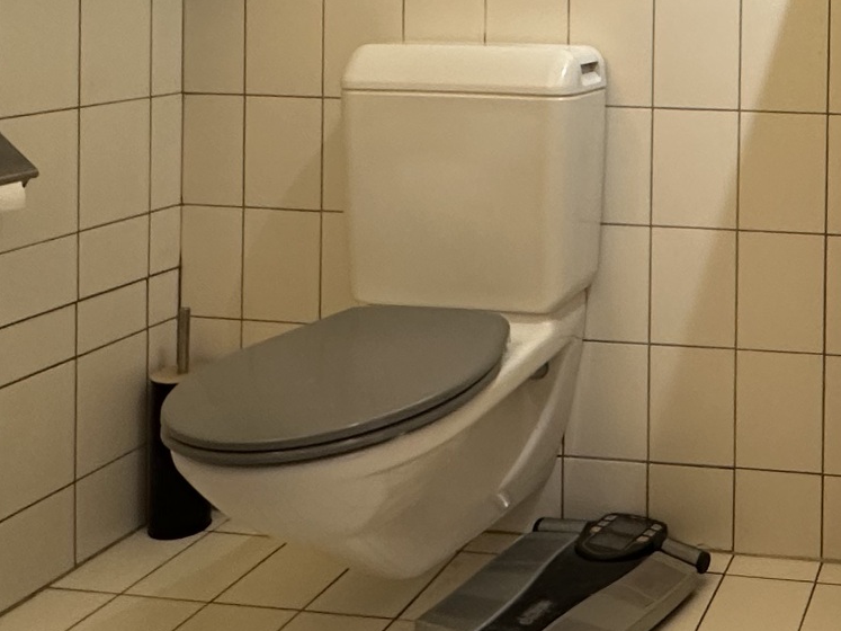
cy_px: -5
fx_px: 1166
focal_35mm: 48
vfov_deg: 28.4
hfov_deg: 35.2
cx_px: 878
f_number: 2.2
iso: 250
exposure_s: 1/50
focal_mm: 2.22
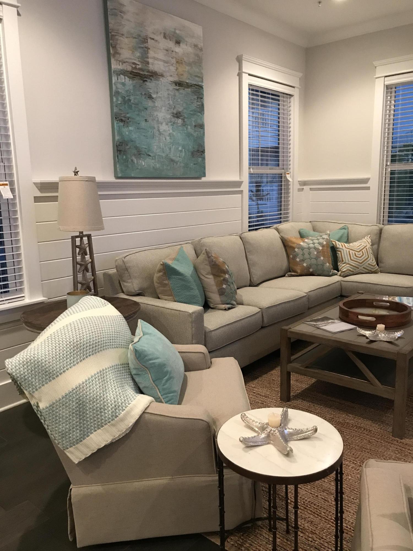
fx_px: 445
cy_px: 276
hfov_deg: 49.7
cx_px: 206
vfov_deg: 63.4
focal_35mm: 28
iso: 80
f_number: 1.8
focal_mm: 3.99
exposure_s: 1/15
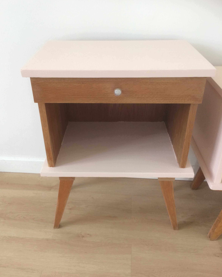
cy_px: 139
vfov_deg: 57.2
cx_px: 110
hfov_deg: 47.1
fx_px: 255
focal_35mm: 31
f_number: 2.2
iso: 50
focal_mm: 4.15
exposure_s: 1/33
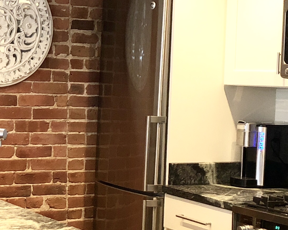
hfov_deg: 18.3
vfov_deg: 14.8
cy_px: 133
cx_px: 65
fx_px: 887
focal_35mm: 104
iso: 100
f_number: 1.8
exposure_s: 1/11
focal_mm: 3.99
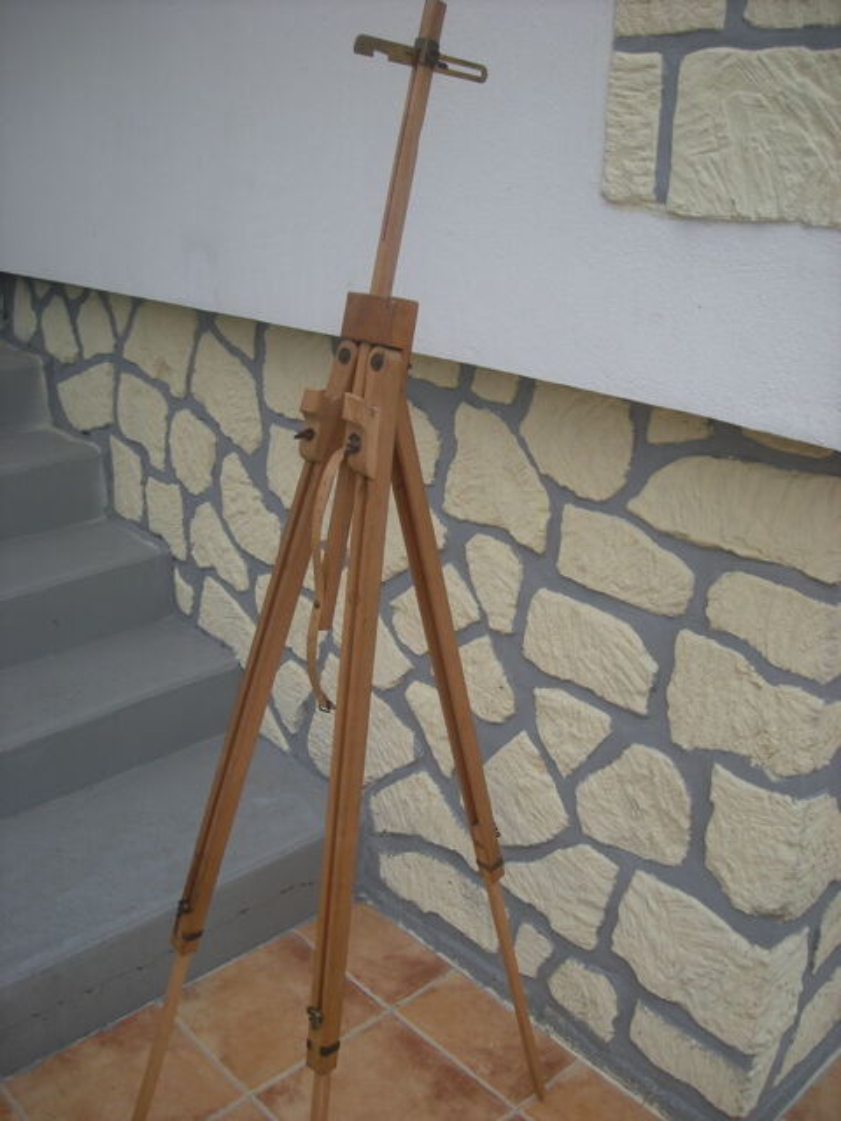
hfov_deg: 40.7
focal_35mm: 35
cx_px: 420
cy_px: 560
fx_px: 1134
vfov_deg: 52.6
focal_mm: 5.7
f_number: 5.7
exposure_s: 1/148
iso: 64
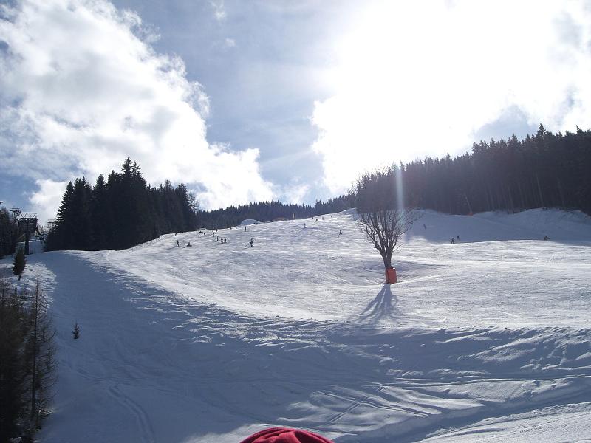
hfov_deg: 49.0
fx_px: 649
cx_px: 296
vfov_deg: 37.7
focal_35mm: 38
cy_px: 222
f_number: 4.4
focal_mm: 6.3
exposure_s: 1/2000
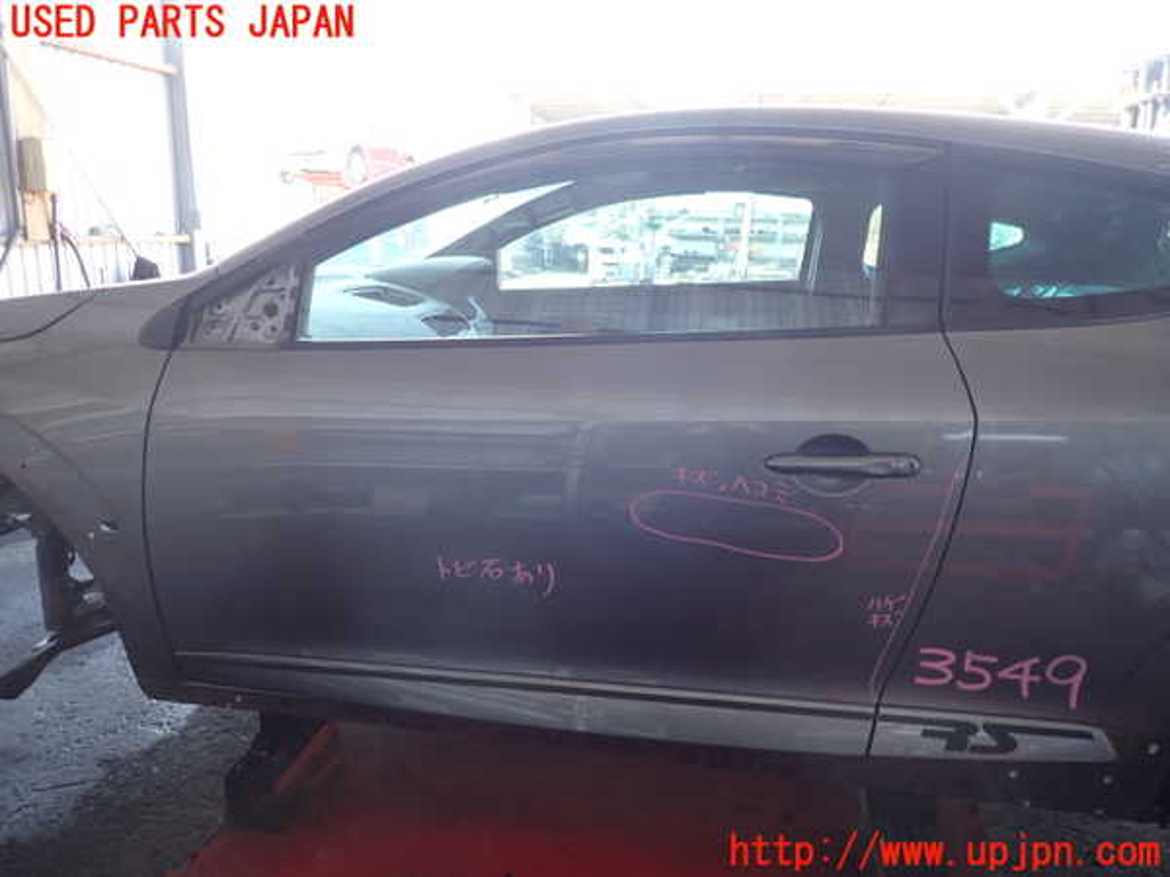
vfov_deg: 54.9
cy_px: 438
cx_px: 585
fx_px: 845
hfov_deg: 69.4
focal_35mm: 25
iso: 200
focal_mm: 4.5
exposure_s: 1/60
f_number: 2
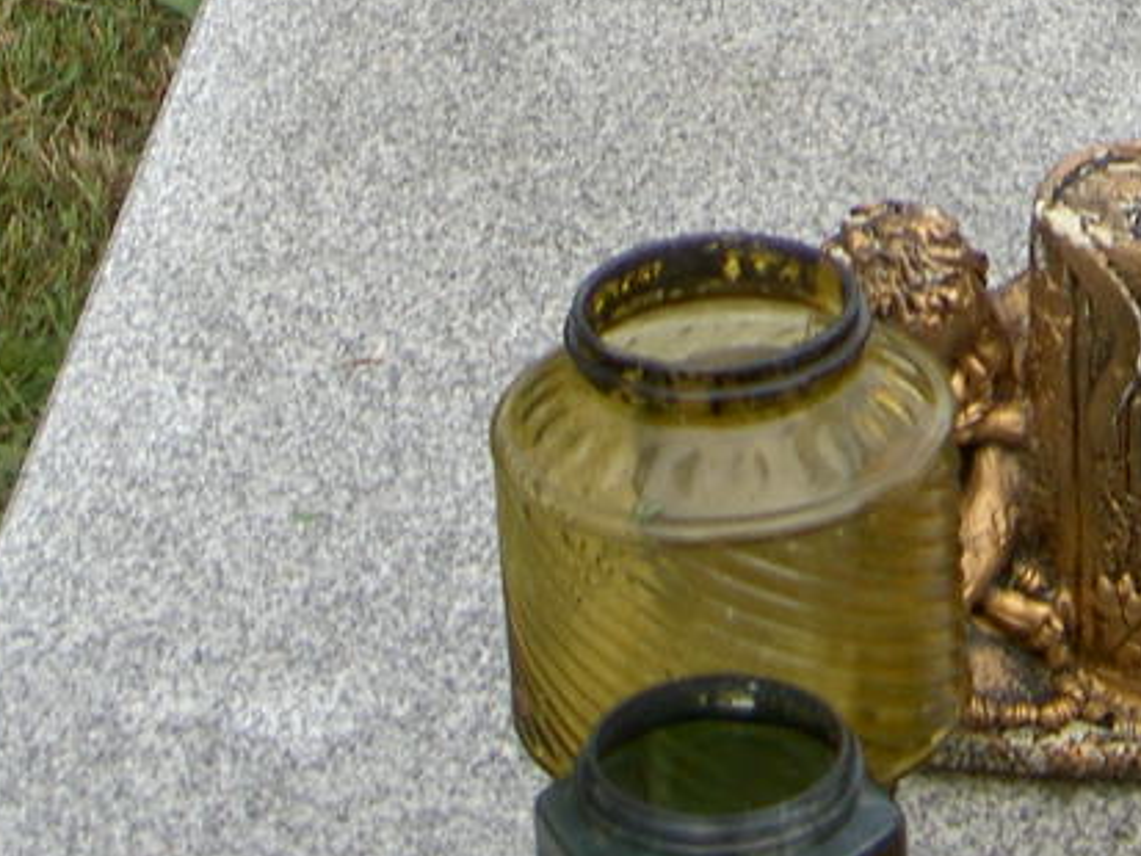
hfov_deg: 13.0
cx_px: 1019
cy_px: -746
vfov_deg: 9.3
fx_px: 4979
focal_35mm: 151
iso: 50
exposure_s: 1/100
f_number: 2.8
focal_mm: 8
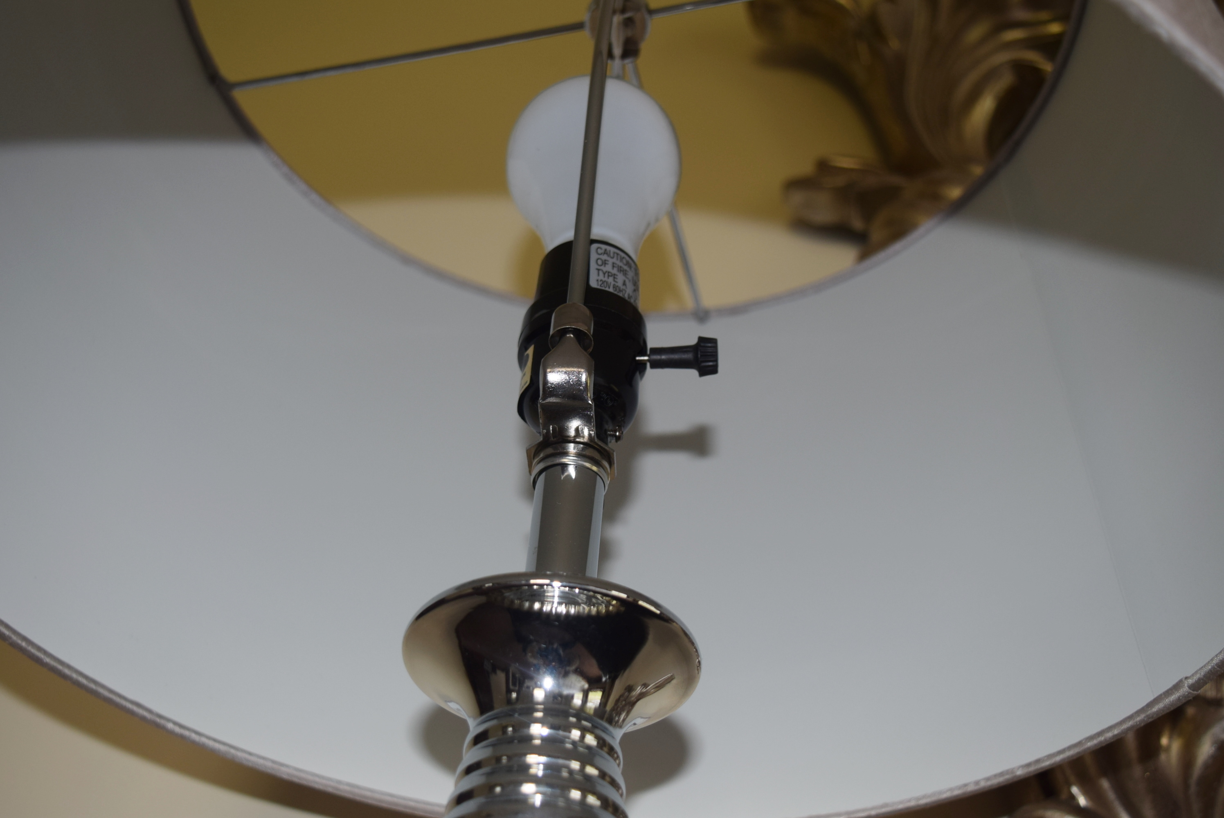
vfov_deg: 30.9
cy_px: 409
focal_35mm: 44
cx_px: 612
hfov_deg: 44.9
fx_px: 1480
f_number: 5
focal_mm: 29
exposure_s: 1/100
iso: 320
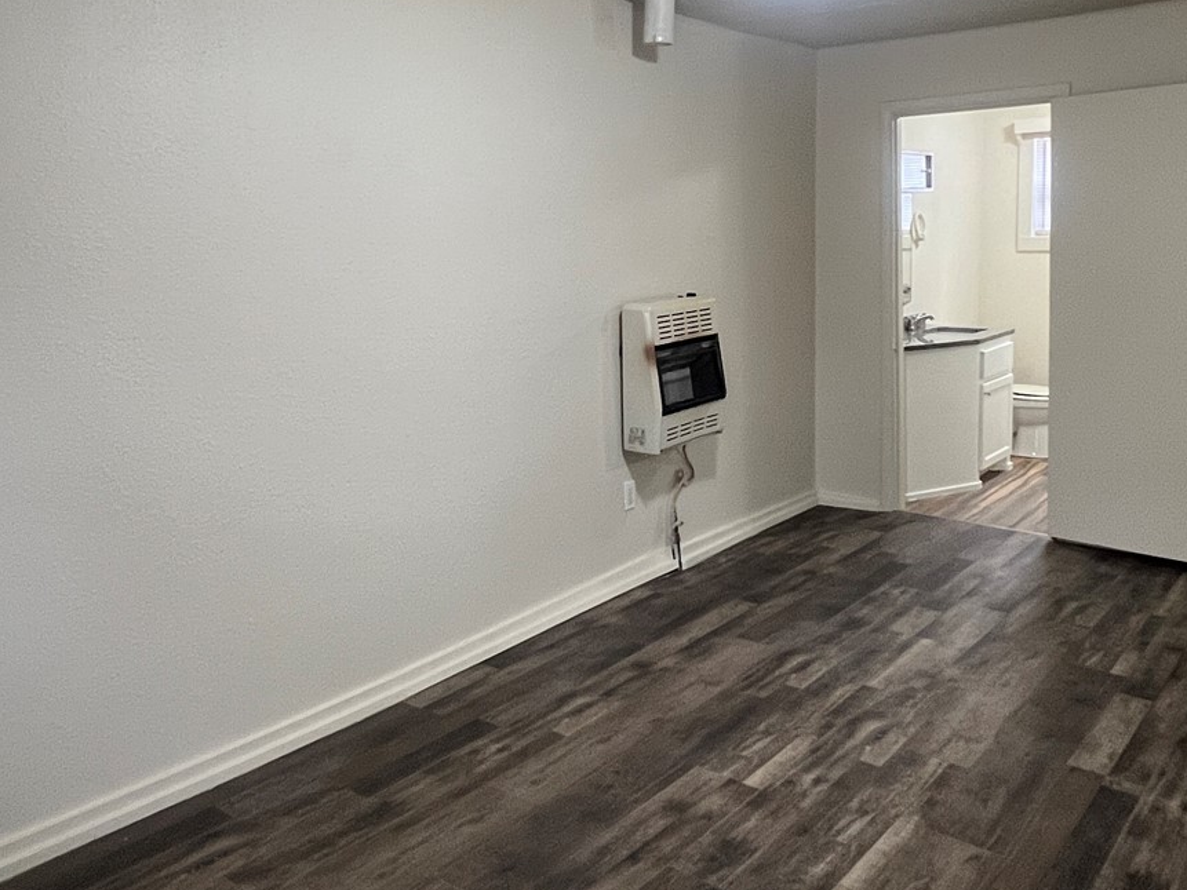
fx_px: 995
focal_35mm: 29
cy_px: 314
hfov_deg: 61.6
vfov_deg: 47.6
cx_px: 618
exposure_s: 1/60
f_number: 1.8
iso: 250
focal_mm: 1.57
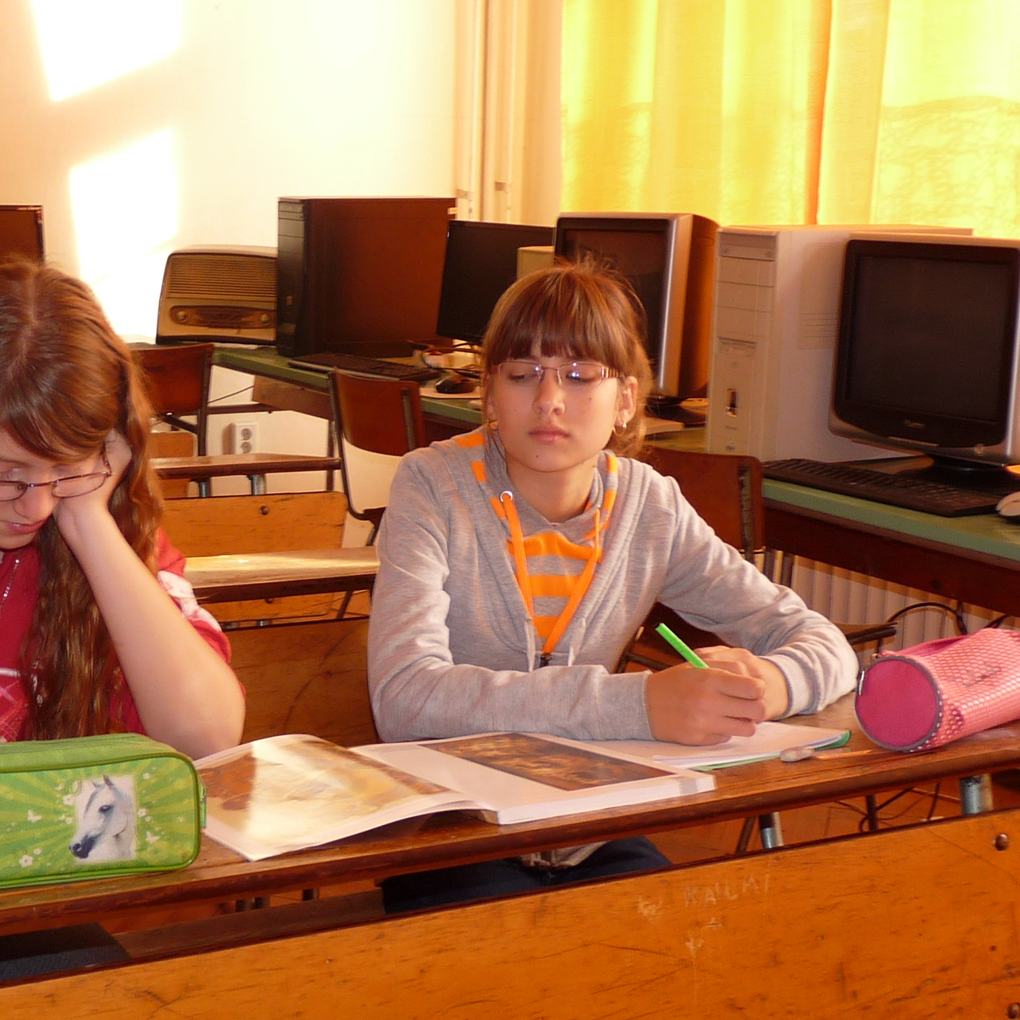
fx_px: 1800
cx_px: 335
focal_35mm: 54
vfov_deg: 31.6
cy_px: 503
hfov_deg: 31.4
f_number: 2.8
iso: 100
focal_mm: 4.8
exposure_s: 1/30
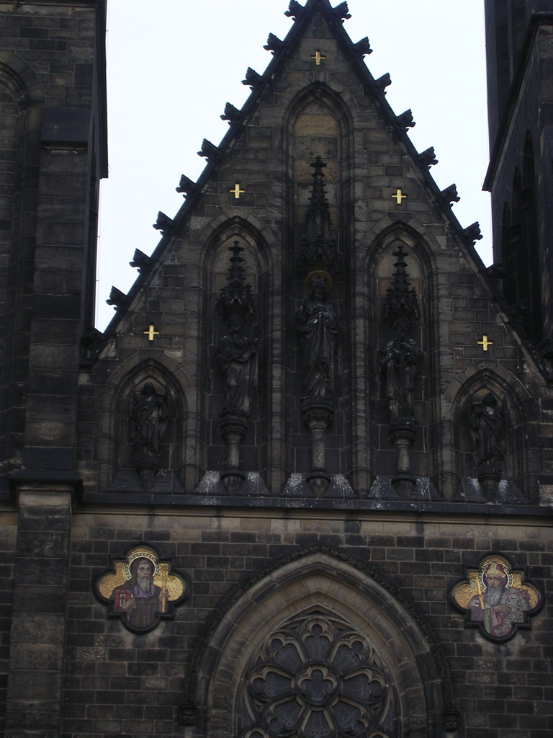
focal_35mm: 115
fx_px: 2450
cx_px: 276
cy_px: 369
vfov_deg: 17.1
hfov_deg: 12.9
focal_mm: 17.4
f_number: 4.9
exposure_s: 1/115
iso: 100
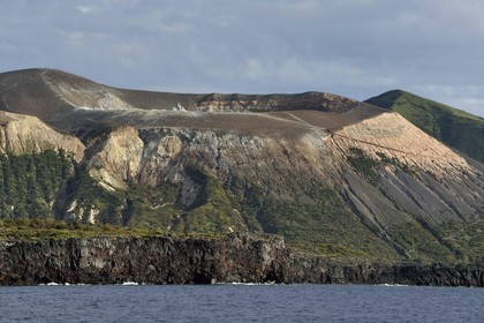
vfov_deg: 8.6
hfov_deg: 12.8
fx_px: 2151
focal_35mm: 160
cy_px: 162
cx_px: 242
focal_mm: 160
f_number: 10
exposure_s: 1/500
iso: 200
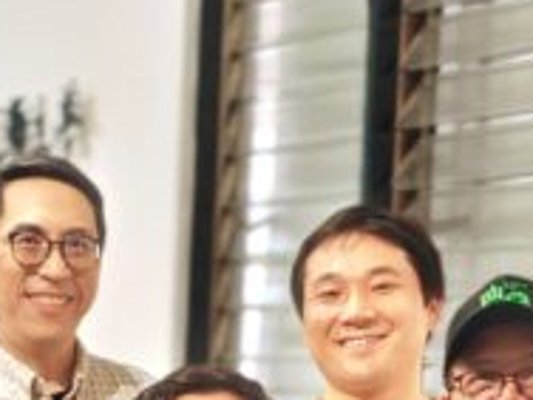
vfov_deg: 7.6
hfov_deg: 10.4
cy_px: 667
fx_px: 2941
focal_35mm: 191
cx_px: 326
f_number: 1.4
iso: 400
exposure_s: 1/30
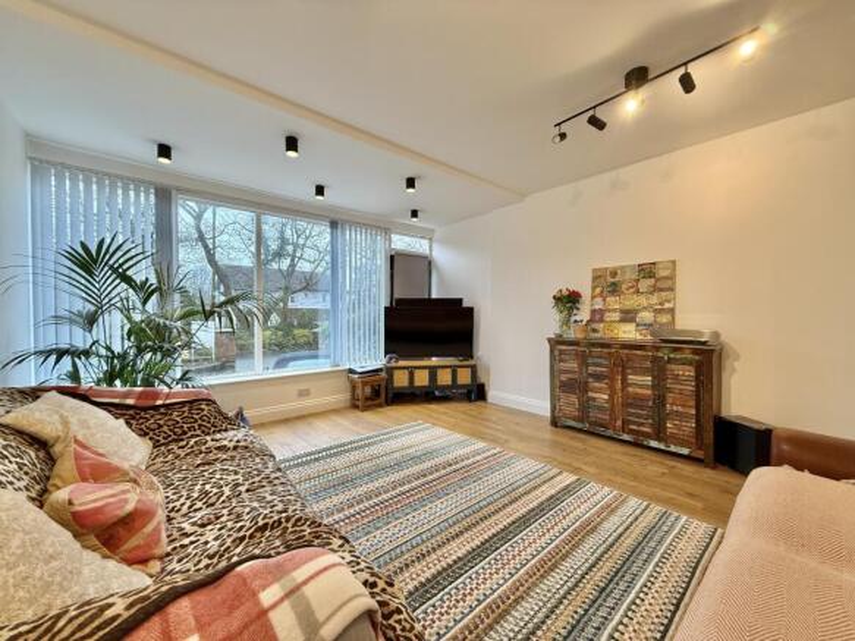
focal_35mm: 14
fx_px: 346
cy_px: 320
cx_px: 428
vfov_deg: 85.7
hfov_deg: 102.1
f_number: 2.2
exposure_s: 1/100
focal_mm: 2.22
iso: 200
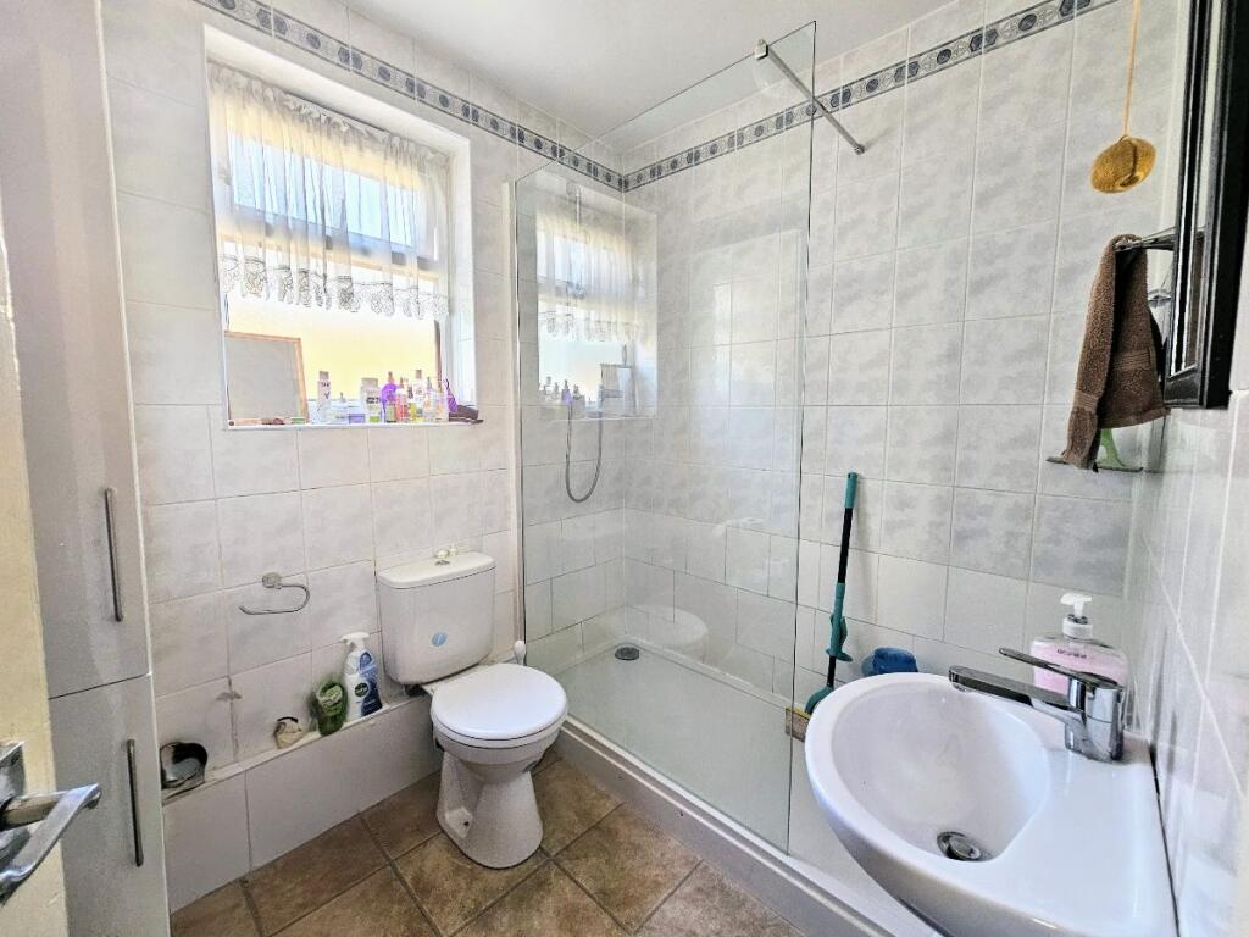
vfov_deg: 89.9
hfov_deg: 106.2
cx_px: 624
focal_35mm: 13
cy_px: 468
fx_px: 469
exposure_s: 1/50
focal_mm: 2.2
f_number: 2.2
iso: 160
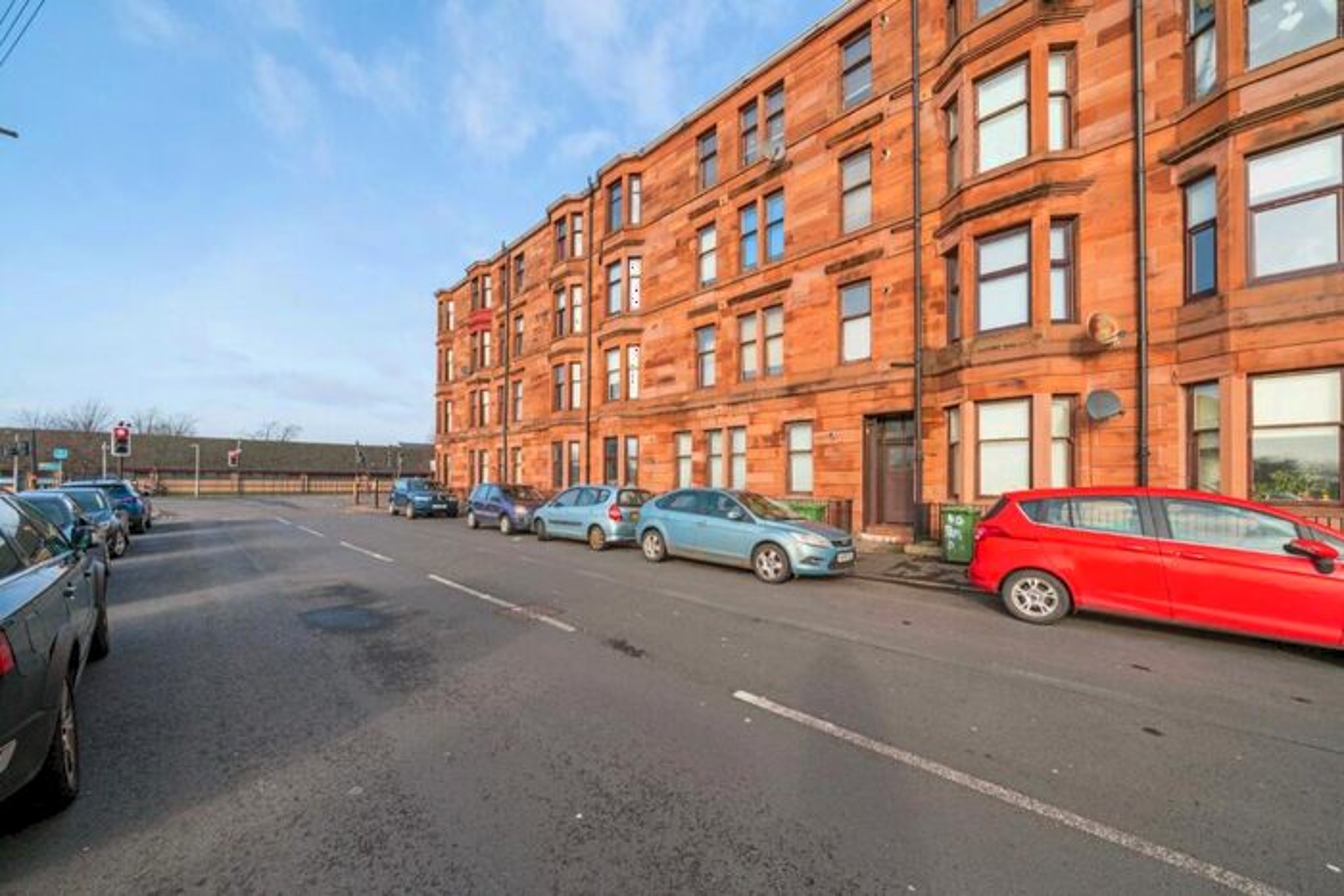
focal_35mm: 12
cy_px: 448
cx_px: 672
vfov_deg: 90.0
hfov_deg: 112.6
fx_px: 448
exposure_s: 1/100
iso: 800
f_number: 18
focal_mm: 12
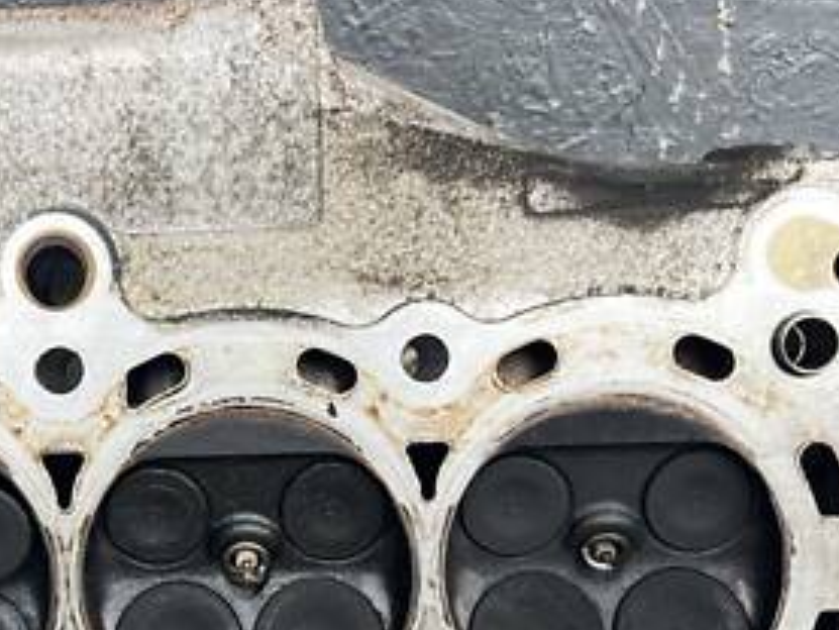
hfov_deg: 31.3
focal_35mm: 60
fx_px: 1455
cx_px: 161
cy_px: 515
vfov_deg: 24.0
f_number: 1.6
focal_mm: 5.1
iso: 80
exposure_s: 1/121
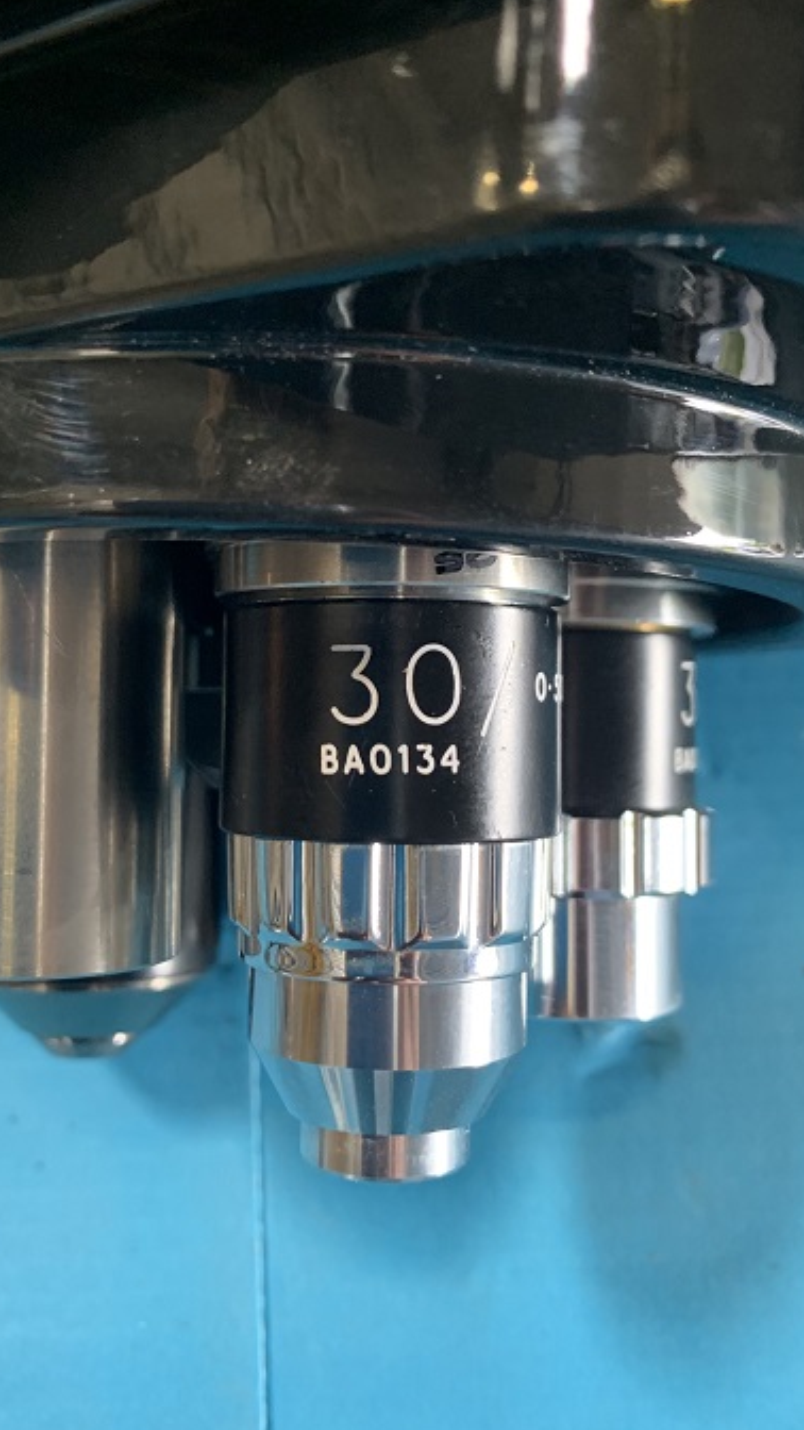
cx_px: 348
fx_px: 1289
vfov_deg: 58.0
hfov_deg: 34.6
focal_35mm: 34
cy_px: 682
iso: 250
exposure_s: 1/60
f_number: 1.8
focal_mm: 4.25
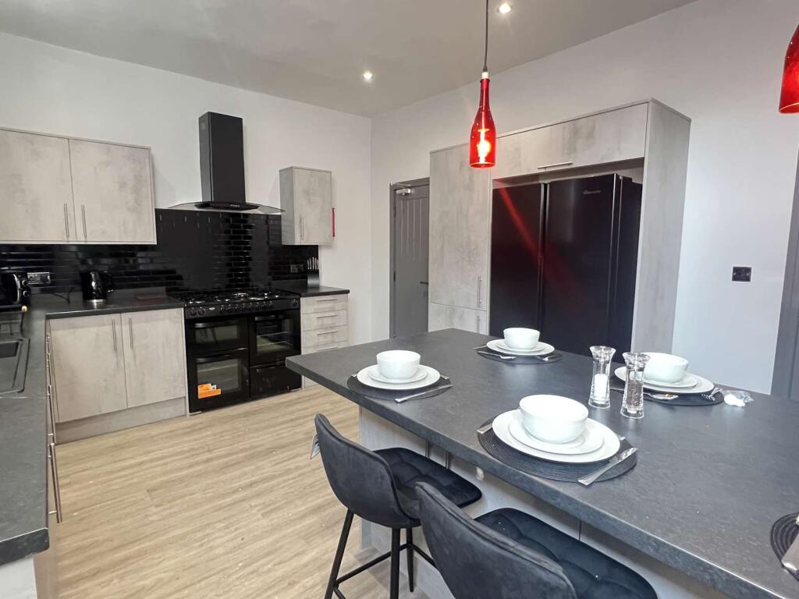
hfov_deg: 106.2
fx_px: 300
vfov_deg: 89.9
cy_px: 300
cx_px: 400
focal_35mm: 13
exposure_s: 1/50
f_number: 1.8
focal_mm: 1.57
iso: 800
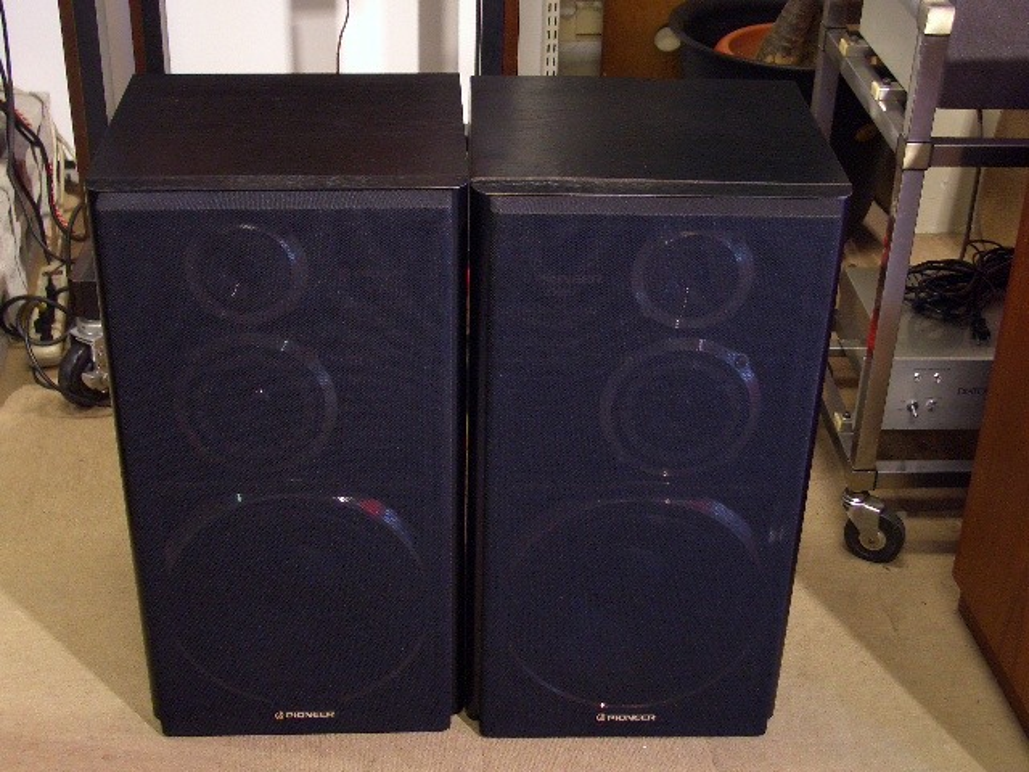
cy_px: 386
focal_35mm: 49
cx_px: 514
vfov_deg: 29.7
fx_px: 1457
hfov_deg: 38.9
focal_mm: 8.2
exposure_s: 1/8
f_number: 3.1
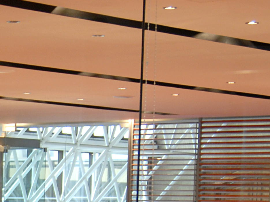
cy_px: 346
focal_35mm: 191
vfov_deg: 7.6
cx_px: -161
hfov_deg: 10.0
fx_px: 1490
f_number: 5
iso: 200
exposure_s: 1/2.5
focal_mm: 32
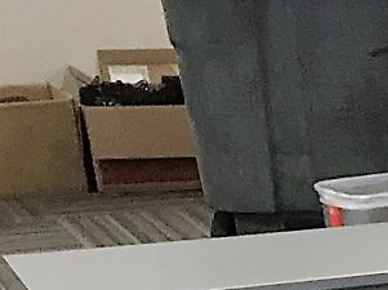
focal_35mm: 169
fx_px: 1892
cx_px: 972
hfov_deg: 10.0
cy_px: 720
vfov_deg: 8.0
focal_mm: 3.99
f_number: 1.8
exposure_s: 1/24
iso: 40
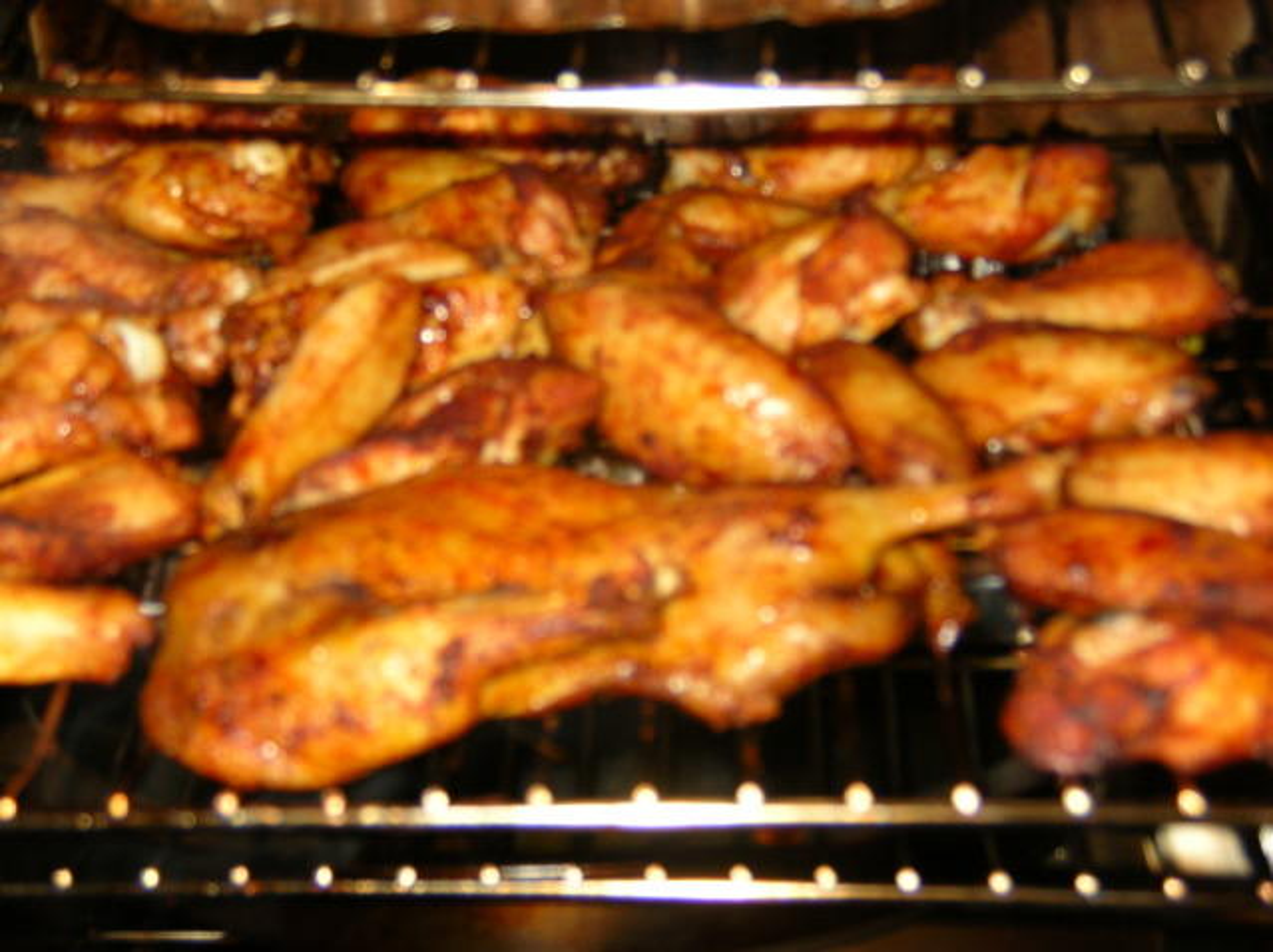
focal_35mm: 78
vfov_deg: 18.9
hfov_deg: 25.0
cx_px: 636
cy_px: 476
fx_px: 2866
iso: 50
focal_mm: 12.8
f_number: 3.3
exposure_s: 1/120
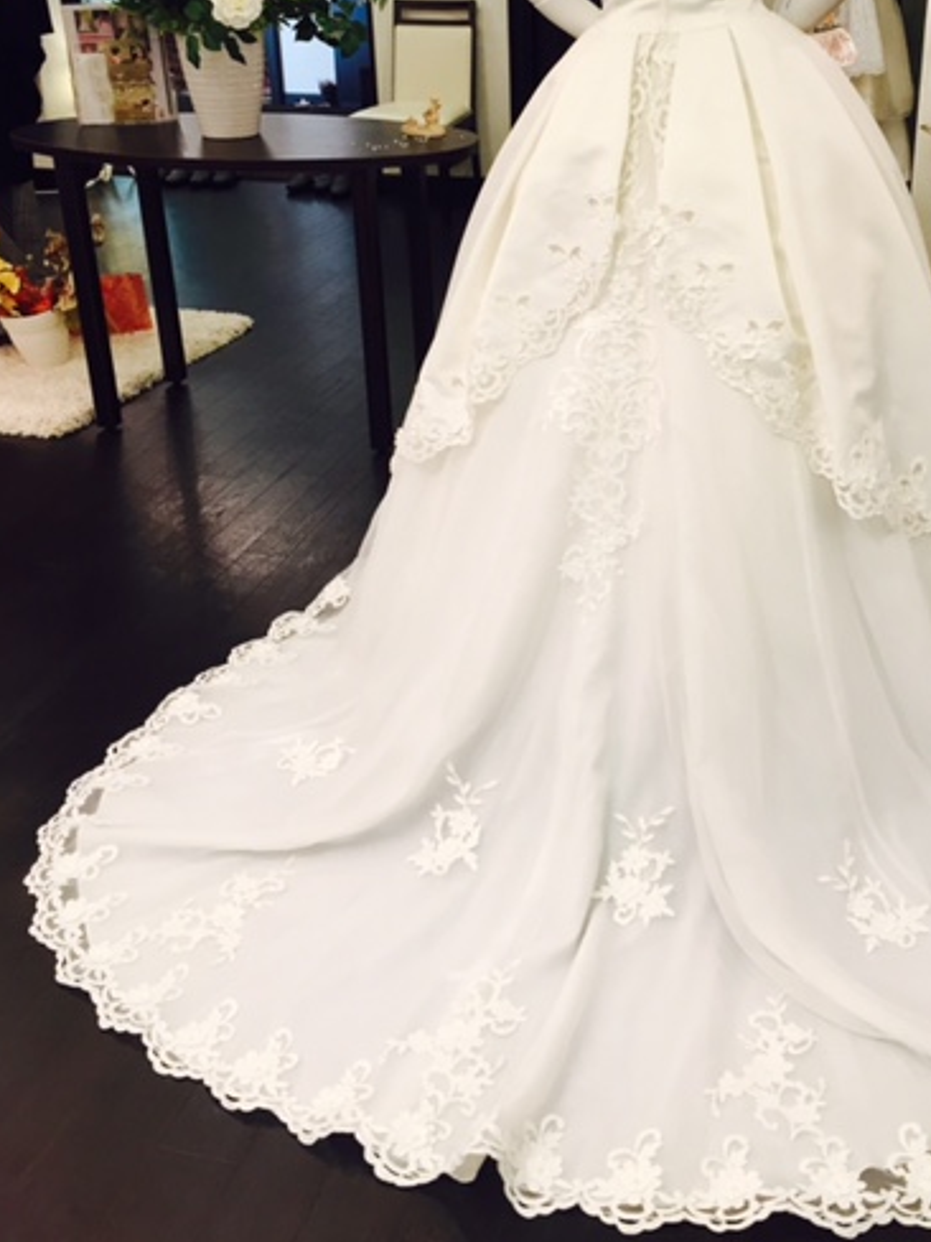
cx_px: 583
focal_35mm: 38
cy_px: 430
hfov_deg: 37.5
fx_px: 1363
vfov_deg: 48.3
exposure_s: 1/30
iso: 64
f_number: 2.2
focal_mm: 4.15
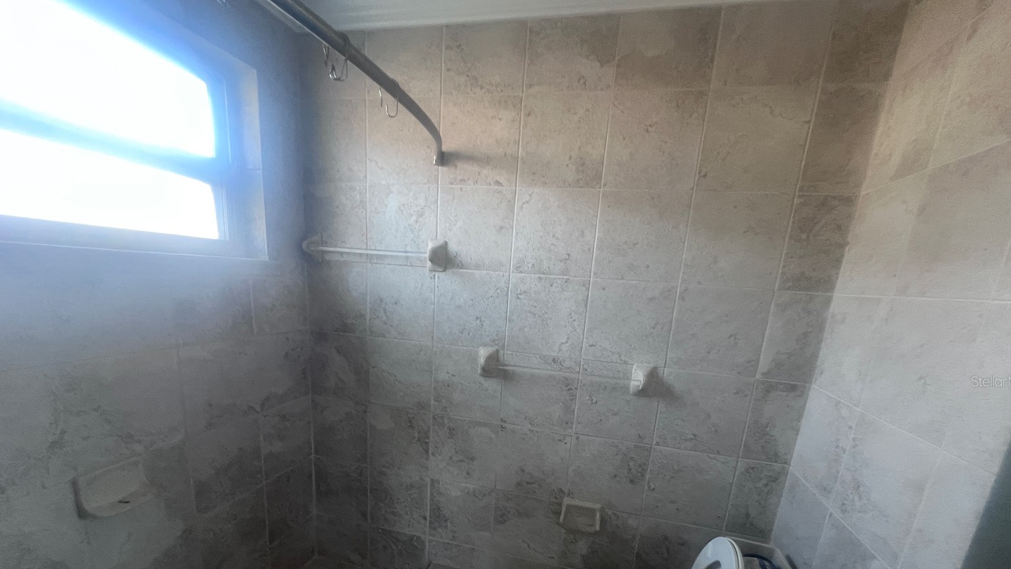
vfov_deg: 68.5
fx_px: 402
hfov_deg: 103.0
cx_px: 499
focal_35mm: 15
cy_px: 381
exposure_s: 1/63
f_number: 1.8
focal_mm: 1.57
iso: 250
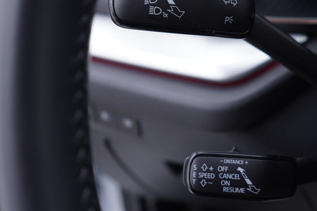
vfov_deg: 26.0
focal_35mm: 52
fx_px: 458
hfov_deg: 37.8
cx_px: 209
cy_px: 90
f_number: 2.8
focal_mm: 24
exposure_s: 1/40
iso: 160
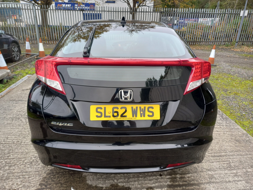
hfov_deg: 69.4
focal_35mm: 25
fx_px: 183
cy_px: 95
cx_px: 126
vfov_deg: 54.9
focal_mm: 4.6
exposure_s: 1/60
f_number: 2
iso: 40
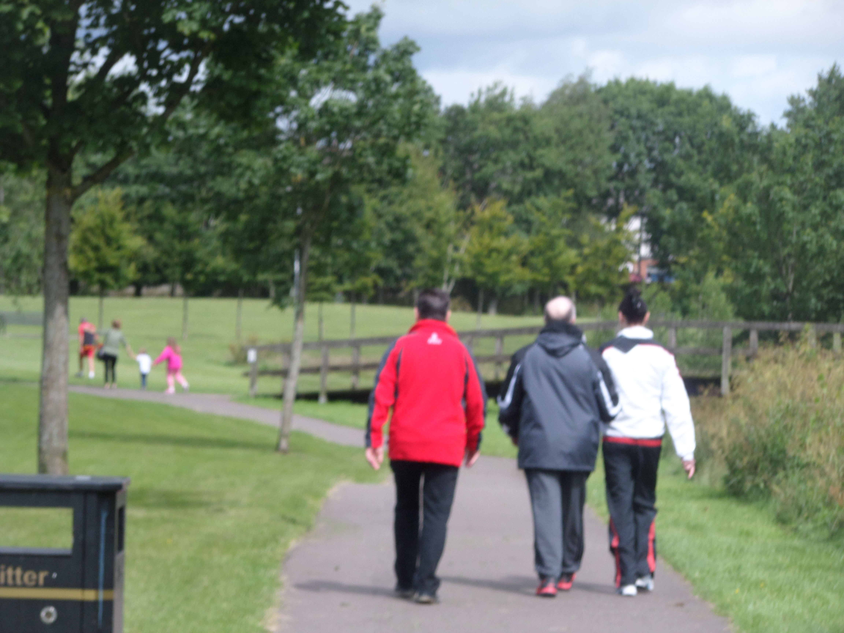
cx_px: 422
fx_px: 4584
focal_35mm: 188
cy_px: 316
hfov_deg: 10.5
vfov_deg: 7.9
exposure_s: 1/250
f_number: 6.3
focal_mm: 33.8
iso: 80
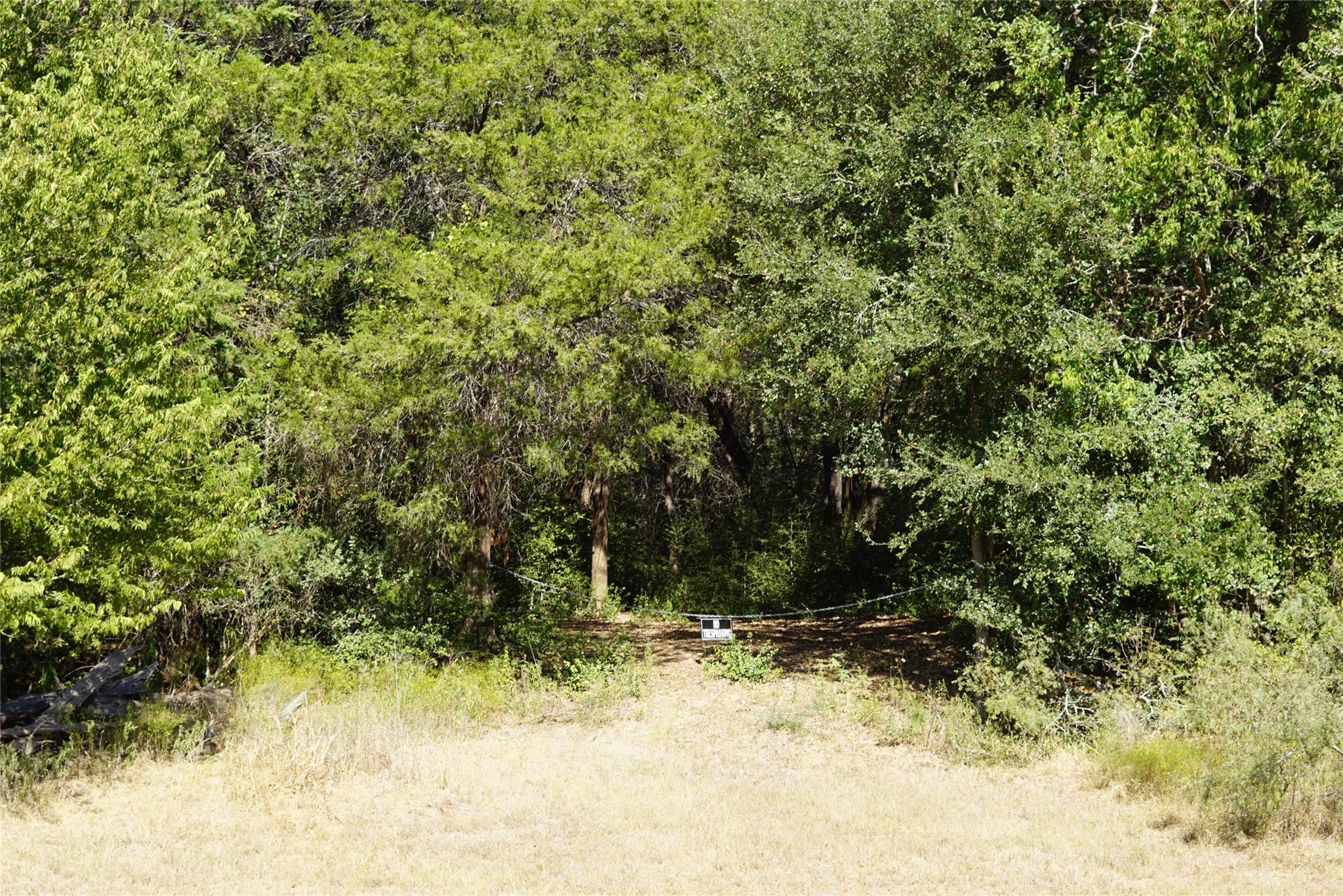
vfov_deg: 18.2
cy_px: 448
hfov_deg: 27.0
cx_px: 672
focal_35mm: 75
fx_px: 2799
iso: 100
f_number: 8
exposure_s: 1/100
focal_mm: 50
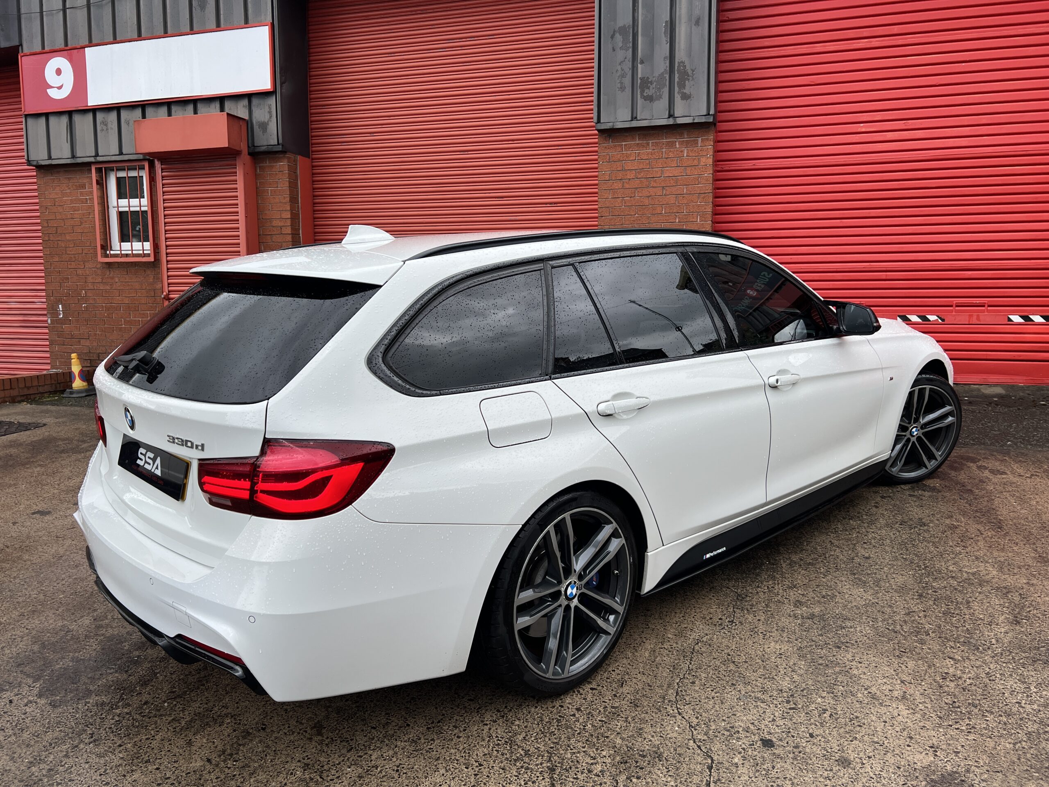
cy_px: 394
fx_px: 788
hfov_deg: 67.3
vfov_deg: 53.1
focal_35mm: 26
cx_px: 524
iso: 50
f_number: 1.5
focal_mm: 5.7
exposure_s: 1/1488
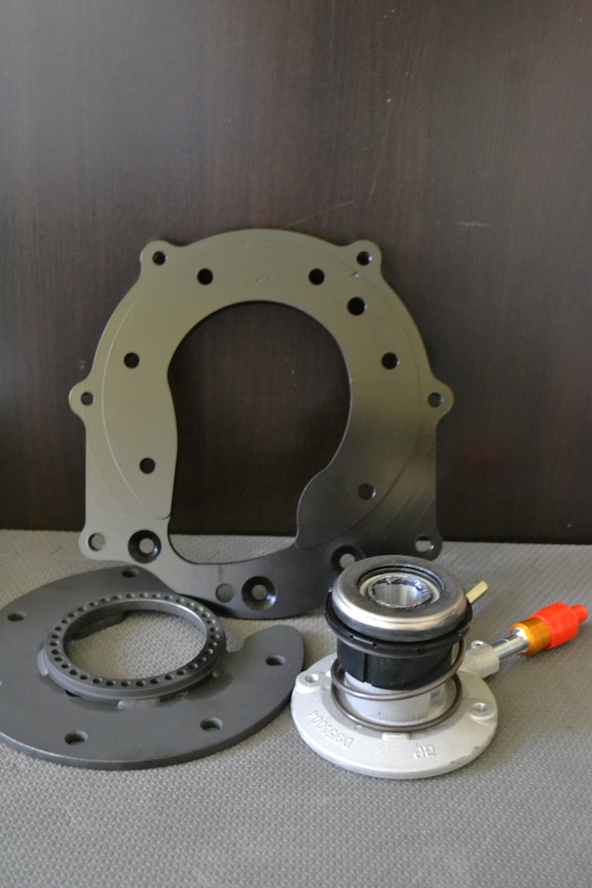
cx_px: 296
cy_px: 444
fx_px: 1036
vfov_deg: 46.4
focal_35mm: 42
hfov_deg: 31.9
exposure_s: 1/8
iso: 3200
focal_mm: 28
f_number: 4.5
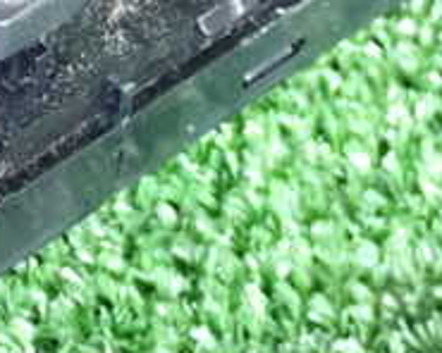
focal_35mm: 184
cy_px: -17
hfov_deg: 10.5
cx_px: 72
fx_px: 2407
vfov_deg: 8.3
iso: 1600
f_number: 3.5
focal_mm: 10.35
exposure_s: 1/50
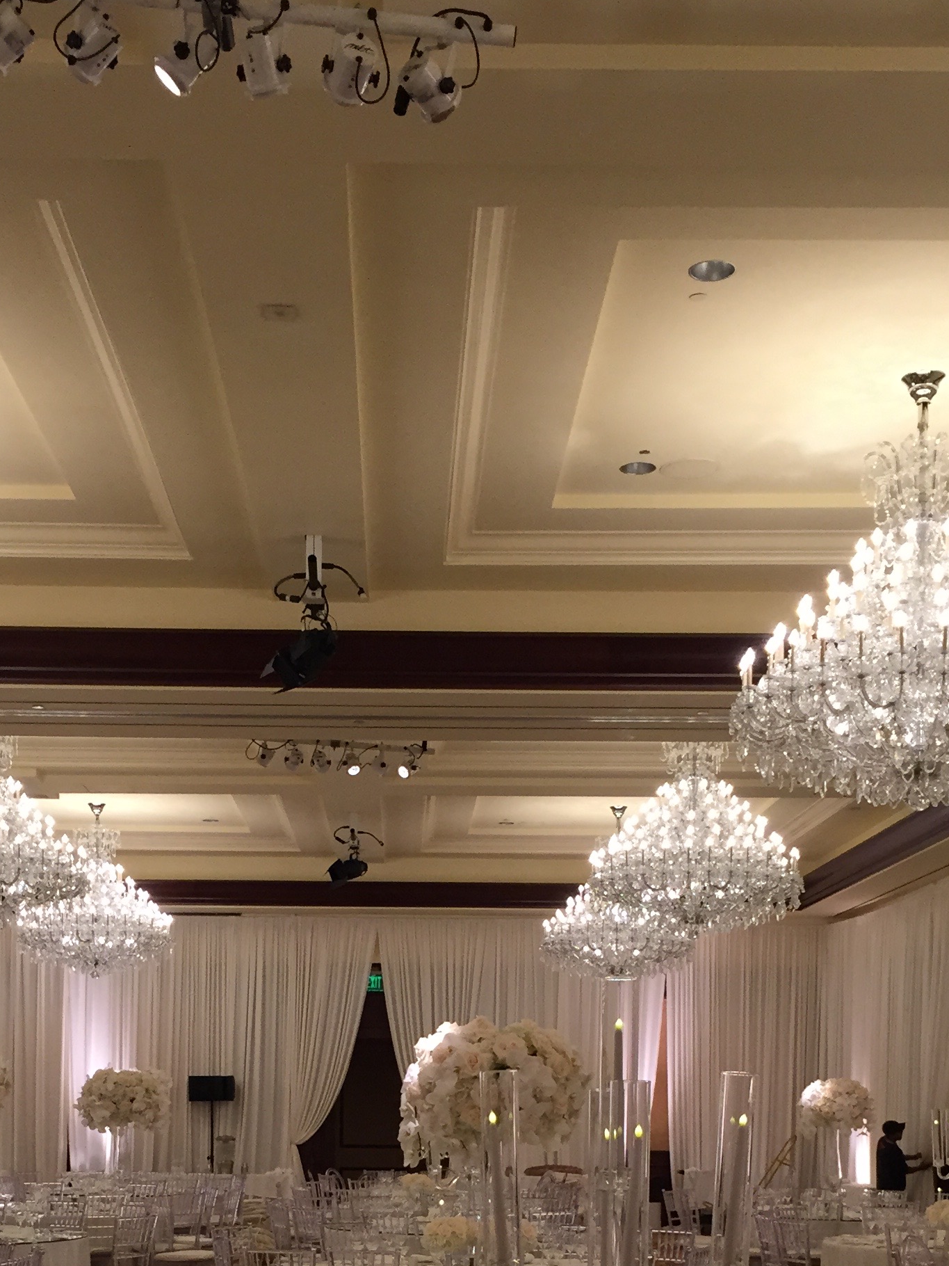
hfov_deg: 28.0
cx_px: 412
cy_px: 1098
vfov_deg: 35.0
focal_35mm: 52
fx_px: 1901
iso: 50
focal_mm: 4.15
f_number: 2.2
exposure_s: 1/30
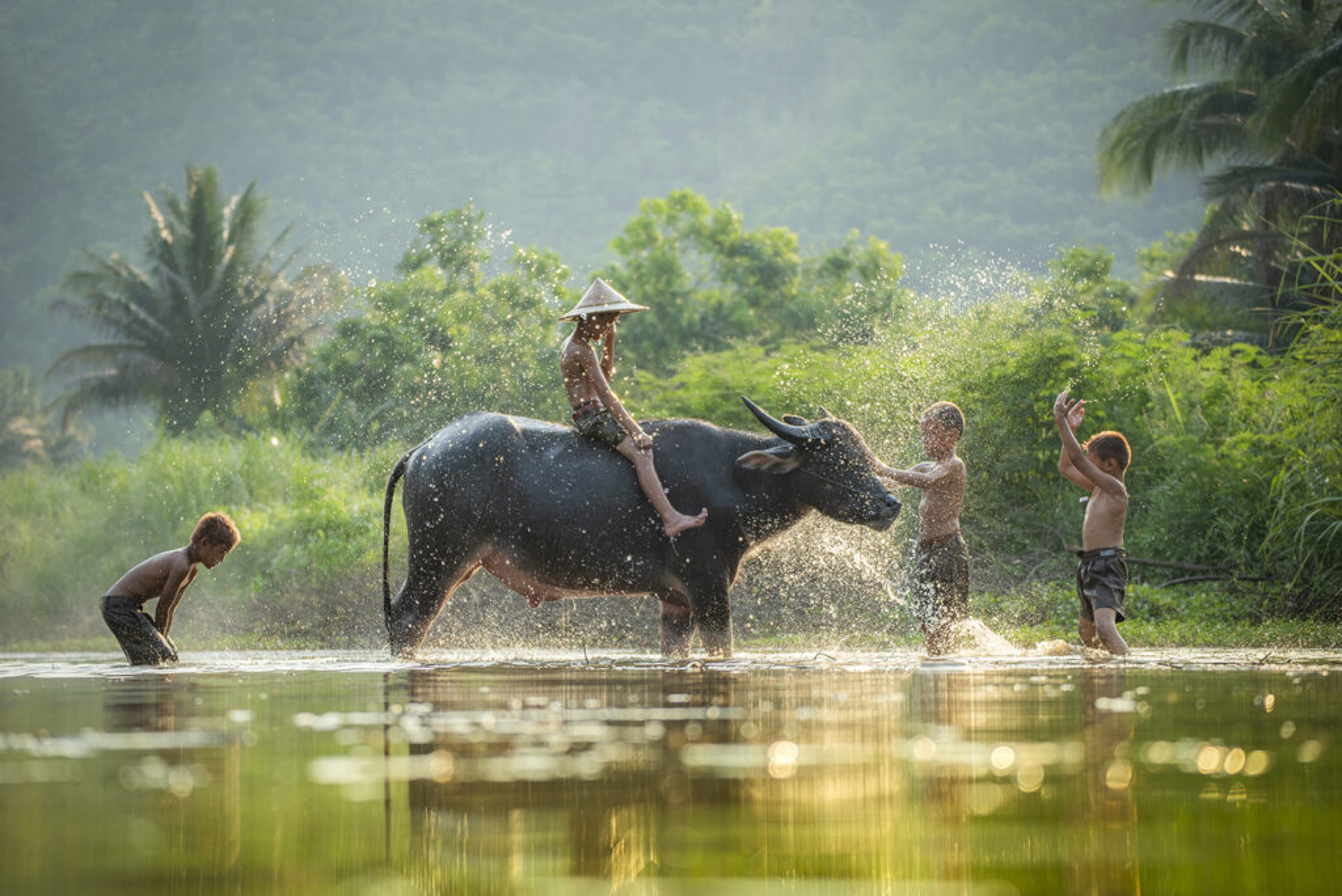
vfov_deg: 11.8
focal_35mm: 116
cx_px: 671
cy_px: 448
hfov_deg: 17.6
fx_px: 4326
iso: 100
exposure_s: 1/640
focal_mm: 116
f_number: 4.2
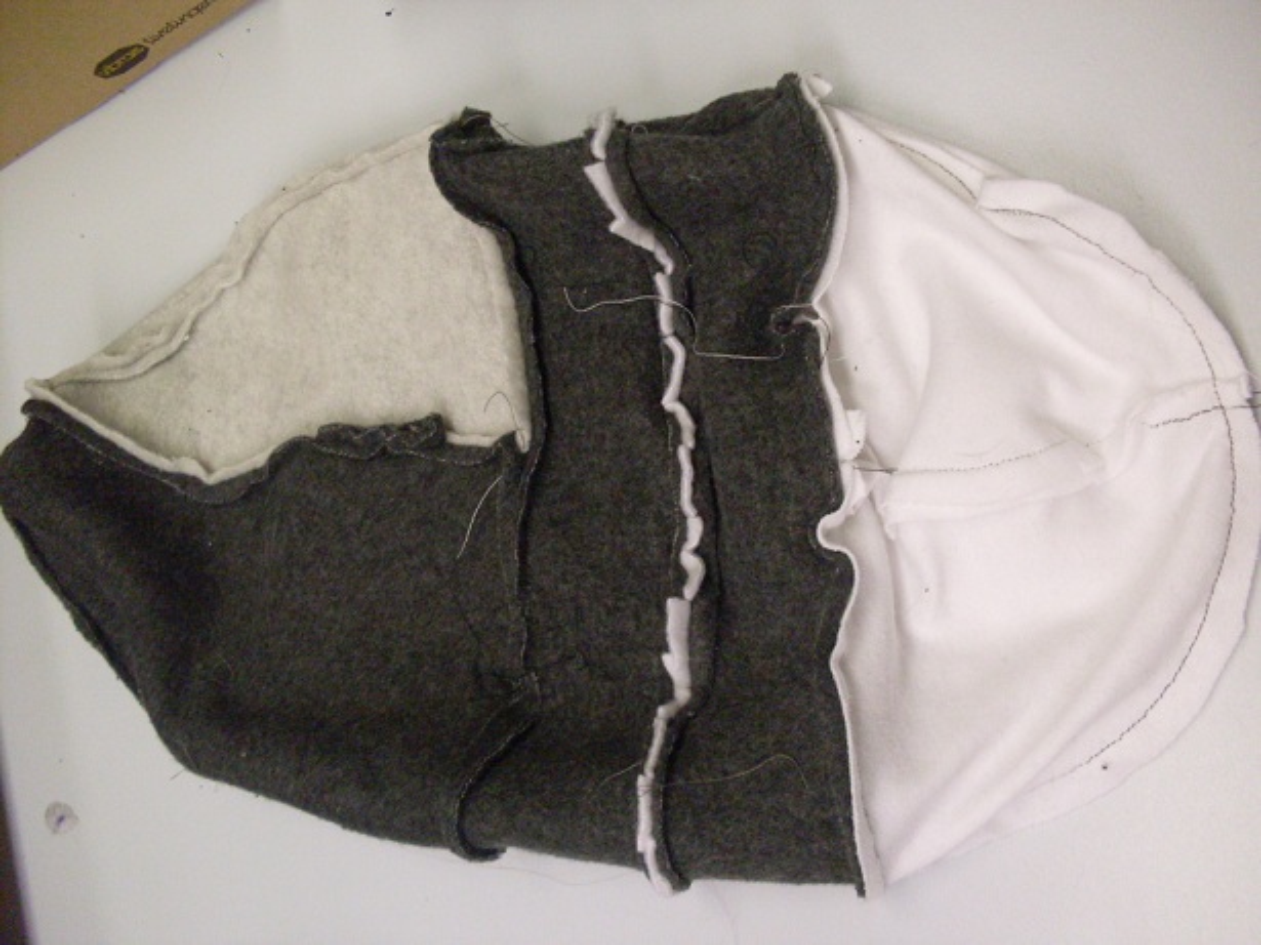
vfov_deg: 37.7
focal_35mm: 38
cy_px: 472
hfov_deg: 49.0
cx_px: 630
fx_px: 1384
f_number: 2.8
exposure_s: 1/30
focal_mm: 6.3
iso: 200
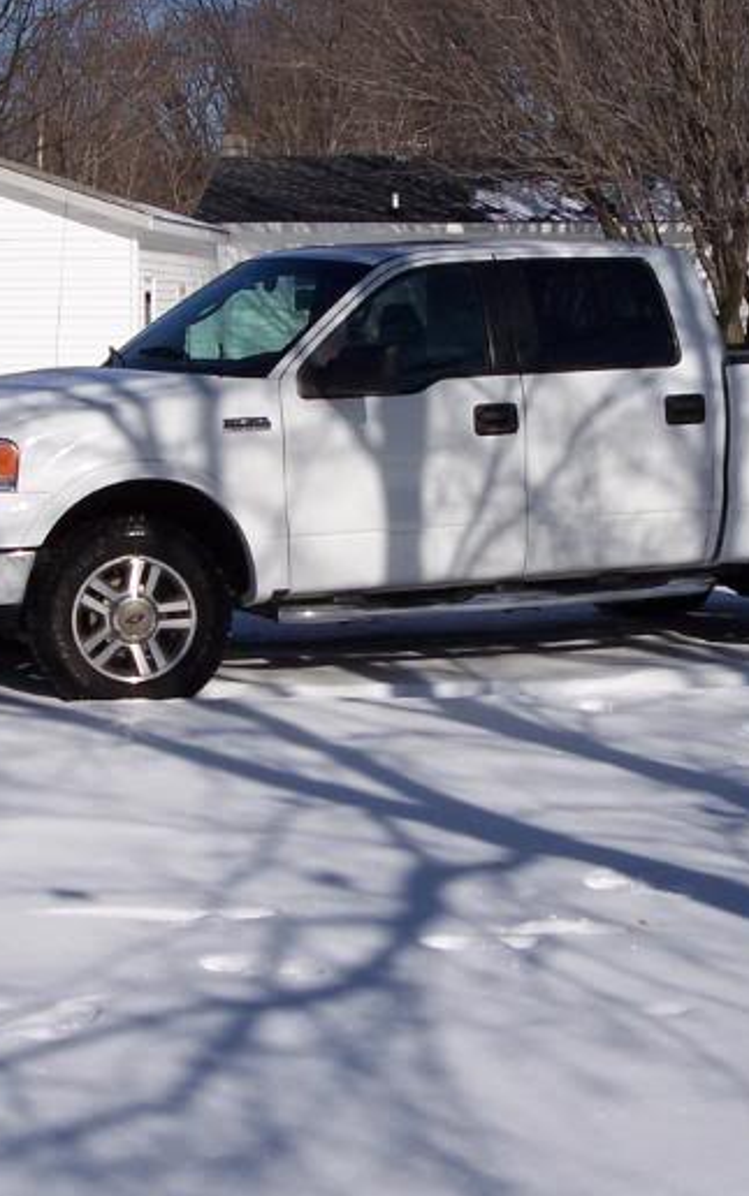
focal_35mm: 82
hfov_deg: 15.9
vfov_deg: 25.0
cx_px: 371
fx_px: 2675
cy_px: 362
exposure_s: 1/1000
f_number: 5.6
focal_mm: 8
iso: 100
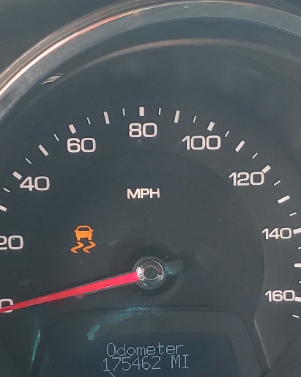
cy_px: 292
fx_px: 880
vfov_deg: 23.8
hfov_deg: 19.4
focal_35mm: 79
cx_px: 155
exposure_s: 1/120
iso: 57
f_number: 1.5
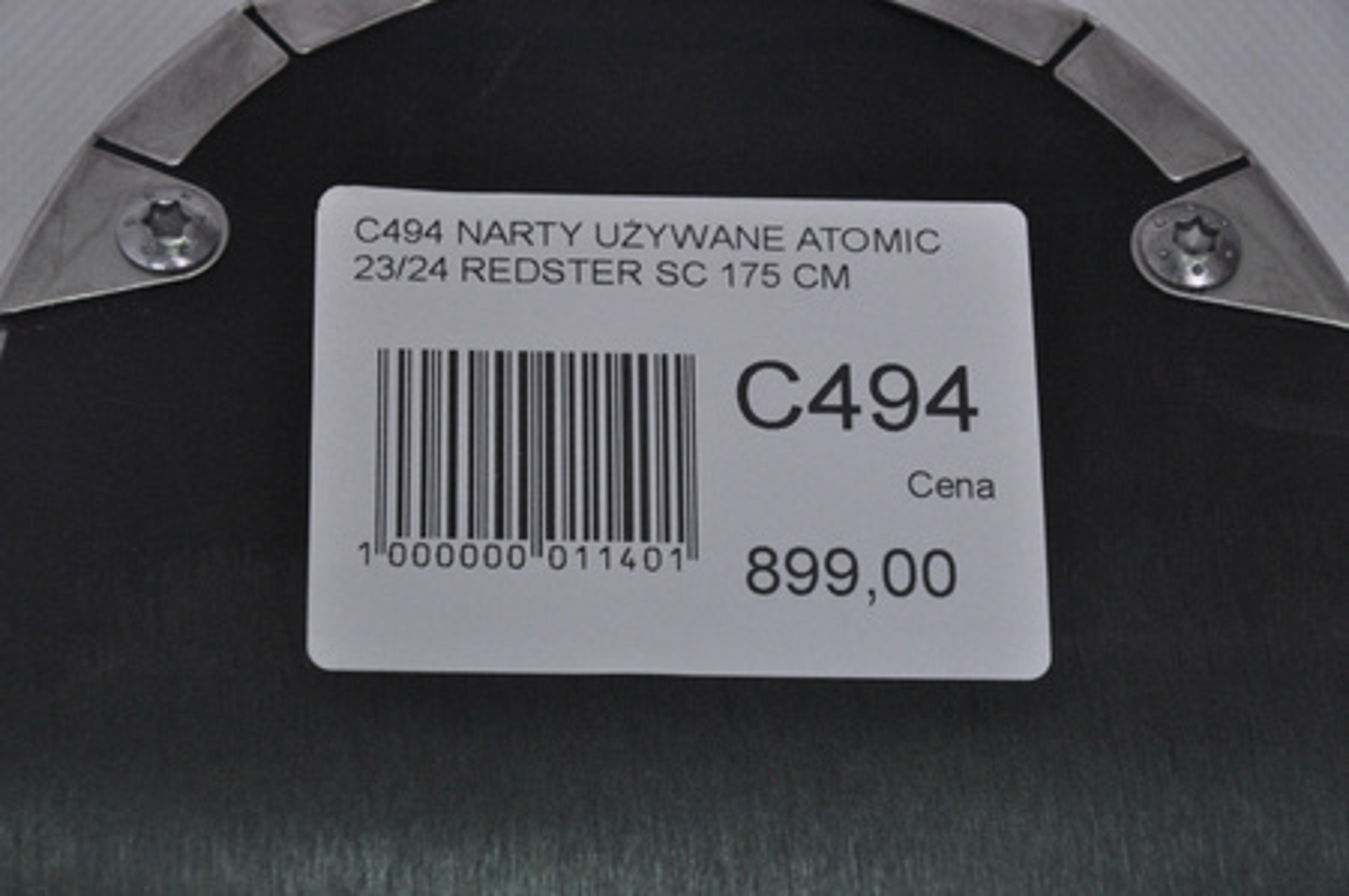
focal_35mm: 158
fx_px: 5895
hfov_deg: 13.1
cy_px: 448
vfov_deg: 8.7
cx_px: 674
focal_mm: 105
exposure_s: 1/125
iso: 3200
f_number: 9.5
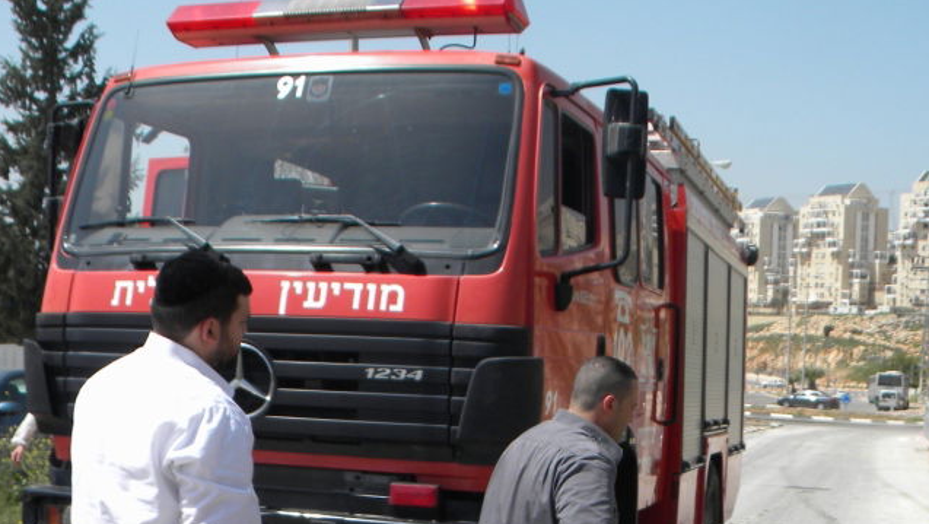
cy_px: 531
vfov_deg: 23.4
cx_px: 522
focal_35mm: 49
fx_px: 1208
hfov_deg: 42.0
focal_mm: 5
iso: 80
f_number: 7
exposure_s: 1/290
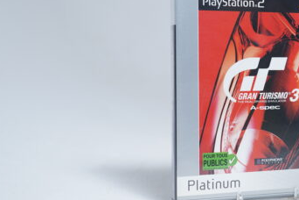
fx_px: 540
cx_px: 256
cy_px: 75
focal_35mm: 65
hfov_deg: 29.9
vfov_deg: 20.9
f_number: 4
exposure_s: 1/15
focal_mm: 37
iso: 160
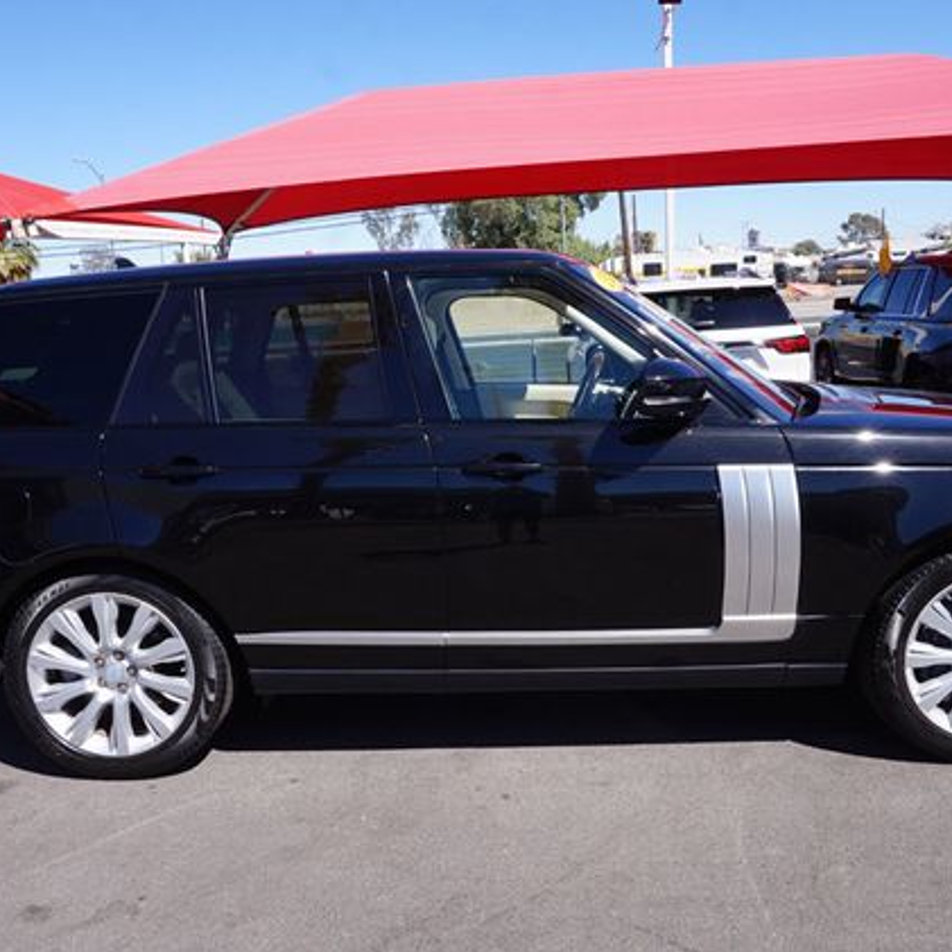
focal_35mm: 31
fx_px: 965
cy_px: 477
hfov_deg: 52.5
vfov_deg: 52.5
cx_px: 486
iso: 100
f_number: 13
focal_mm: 16
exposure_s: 1/80
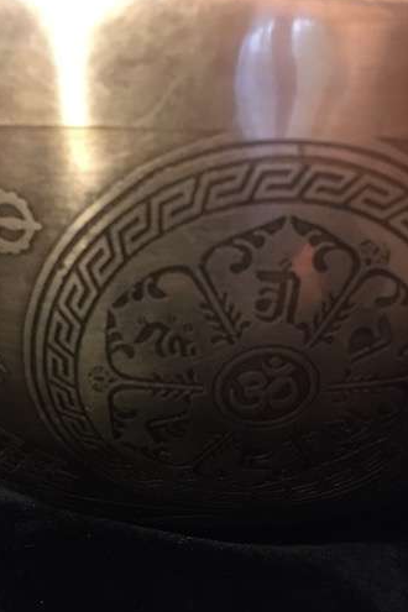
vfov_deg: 49.1
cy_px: 382
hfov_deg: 34.0
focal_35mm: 39
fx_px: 663
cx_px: 153
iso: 1000
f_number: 2.2
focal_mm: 4.15
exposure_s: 1/17
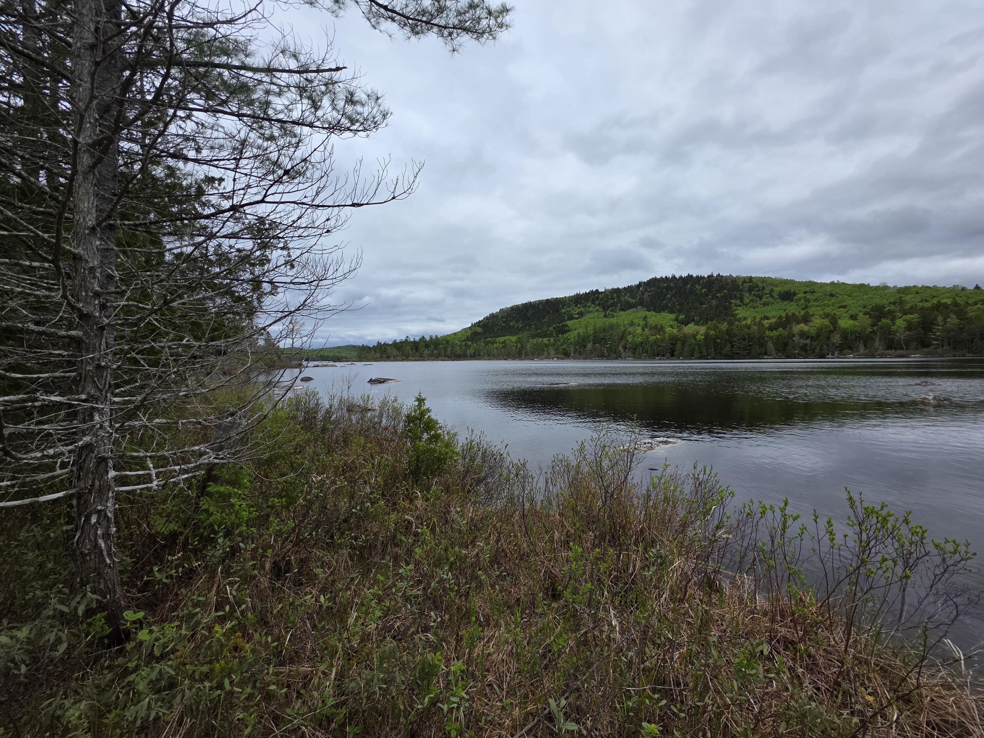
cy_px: 369
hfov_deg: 106.2
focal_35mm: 13
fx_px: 370
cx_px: 492
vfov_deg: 89.9
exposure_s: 1/2016
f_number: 1.9
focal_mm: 2.2
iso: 40
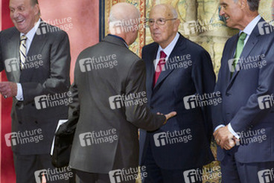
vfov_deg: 7.1
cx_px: 108
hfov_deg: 10.6
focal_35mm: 193
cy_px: 82
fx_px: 1470
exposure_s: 1/250
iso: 400
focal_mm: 79
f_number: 5.6
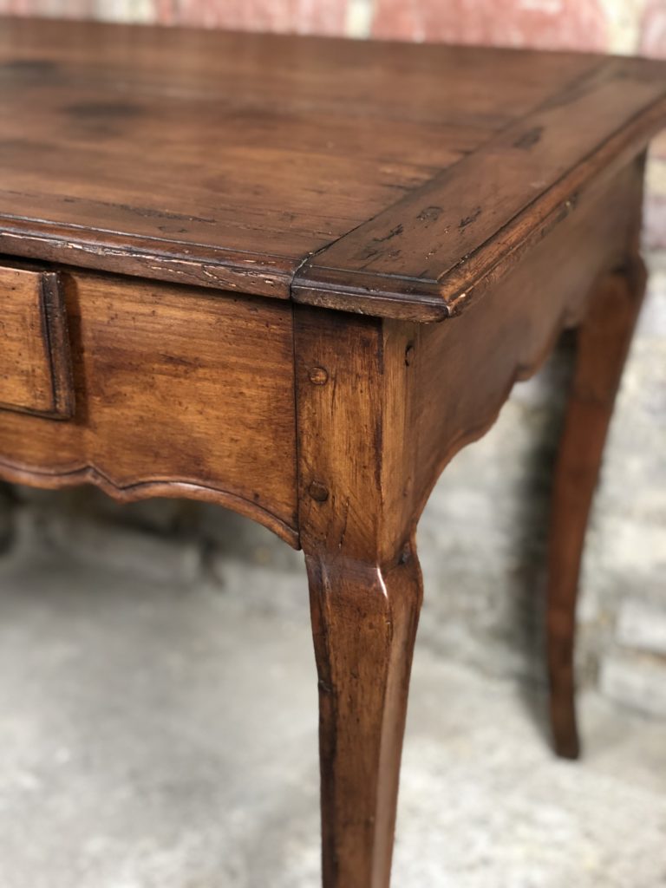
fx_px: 1334
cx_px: 333
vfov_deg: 36.8
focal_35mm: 52
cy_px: 444
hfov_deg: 28.0
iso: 160
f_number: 2.4
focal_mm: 6
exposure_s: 1/17
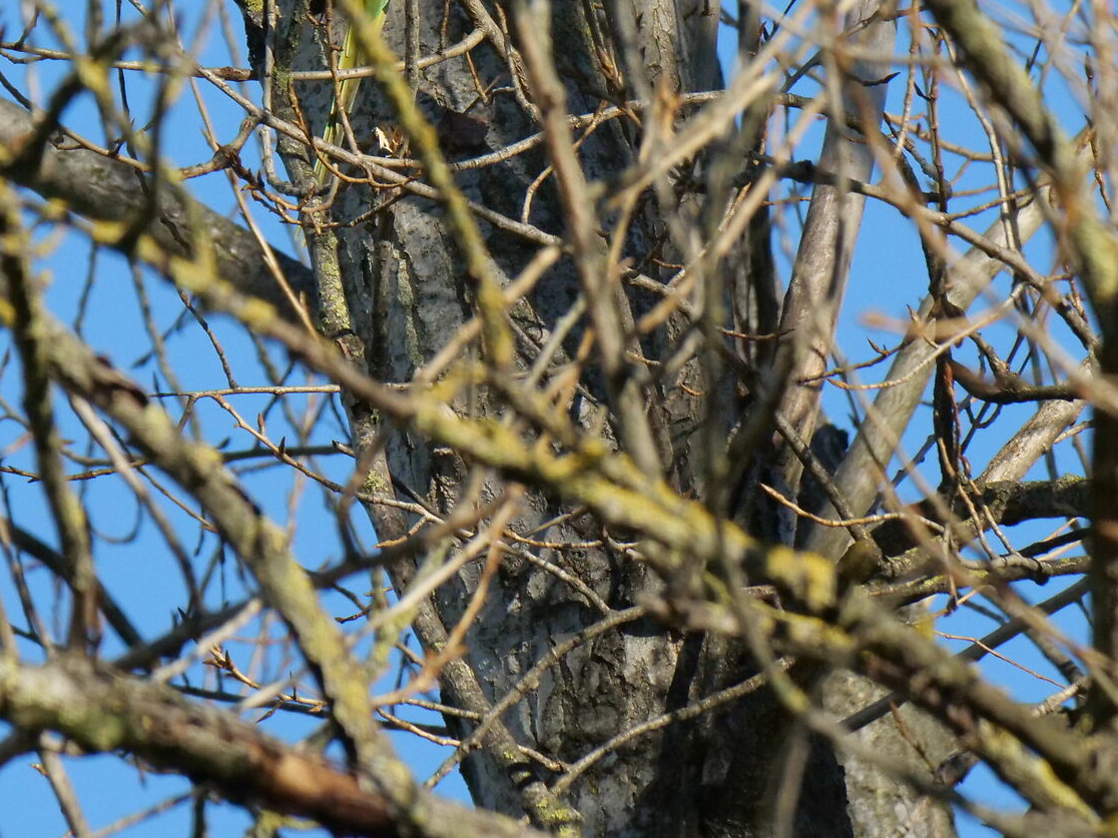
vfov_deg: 0.9
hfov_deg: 1.2
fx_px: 55551
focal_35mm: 1720
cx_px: 461
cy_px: 174
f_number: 9
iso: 1600
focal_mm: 400
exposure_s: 1/2000
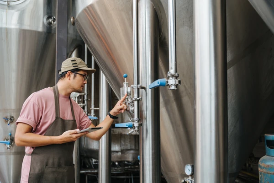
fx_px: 315
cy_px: 92
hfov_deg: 47.0
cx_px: 137
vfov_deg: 32.3
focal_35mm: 41
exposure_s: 1/160
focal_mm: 41.4
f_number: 2.8
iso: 100
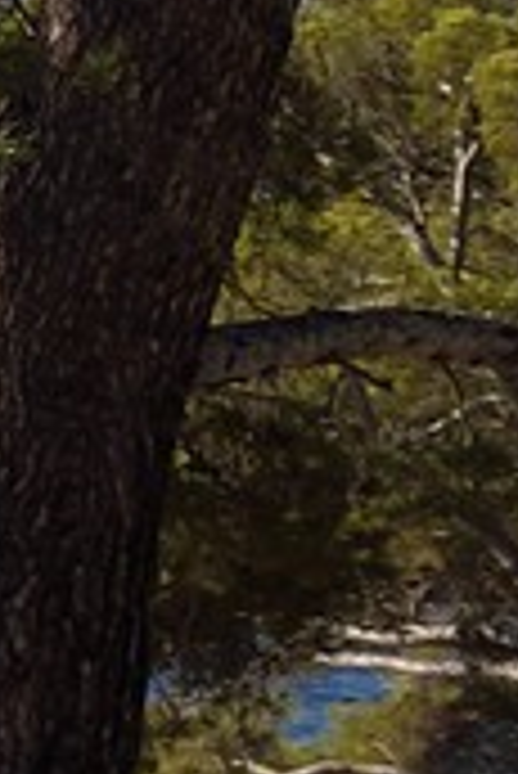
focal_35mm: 223
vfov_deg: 9.2
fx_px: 4803
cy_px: 454
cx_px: -2698
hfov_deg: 4.5
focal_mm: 24
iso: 200
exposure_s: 1/250
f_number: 8
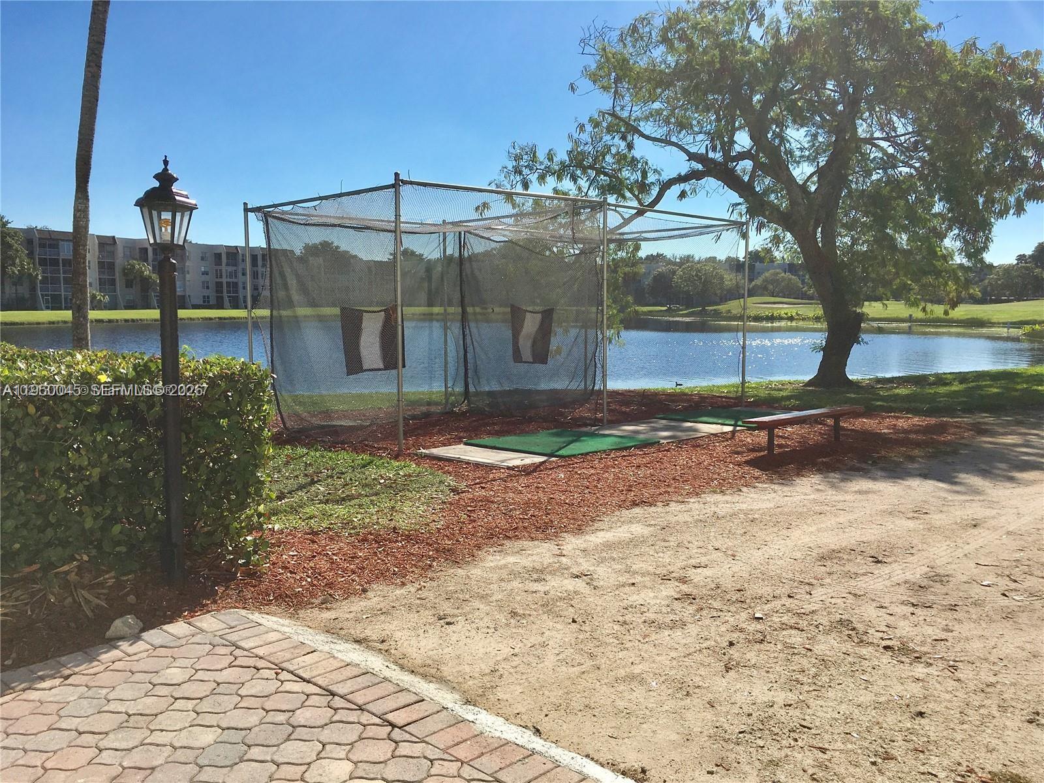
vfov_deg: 48.2
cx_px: 522
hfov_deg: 61.7
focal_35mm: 29
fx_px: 875
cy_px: 392
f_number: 2.2
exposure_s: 1/3205
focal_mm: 4.15
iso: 25
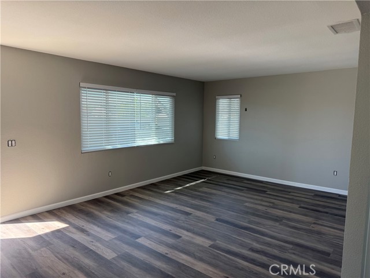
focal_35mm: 24
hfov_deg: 71.6
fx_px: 257
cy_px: 139
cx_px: 185
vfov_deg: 56.8
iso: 125
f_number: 1.78
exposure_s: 1/243
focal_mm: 6.76
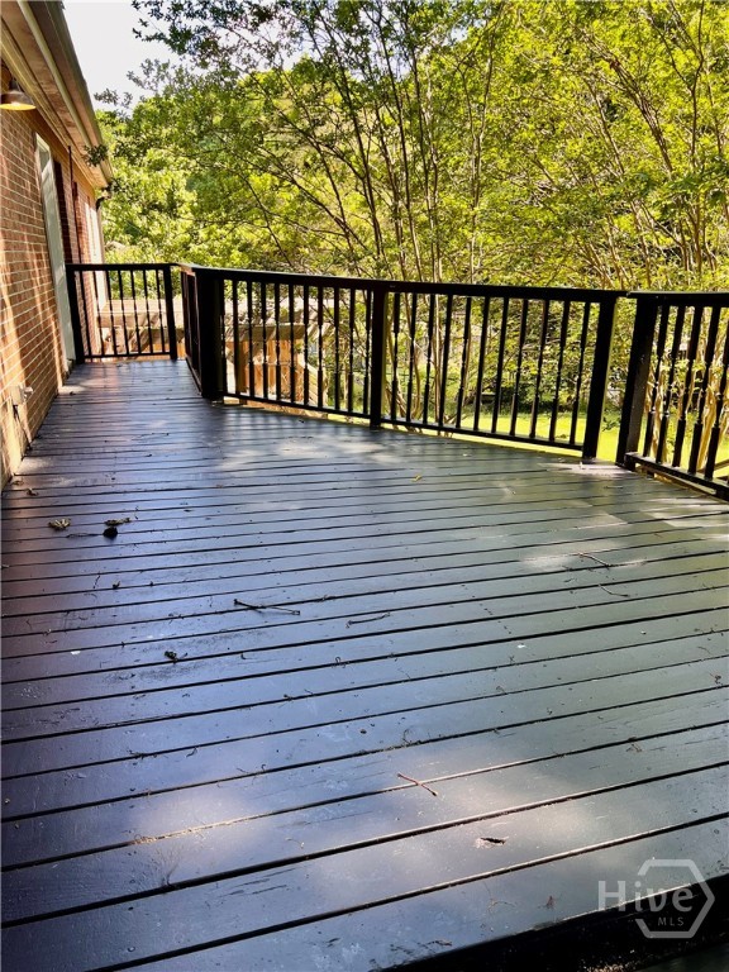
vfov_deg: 67.3
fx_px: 730
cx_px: 364
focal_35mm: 26
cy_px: 486
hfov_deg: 53.1
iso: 40
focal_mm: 5.7
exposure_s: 1/184
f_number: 1.5
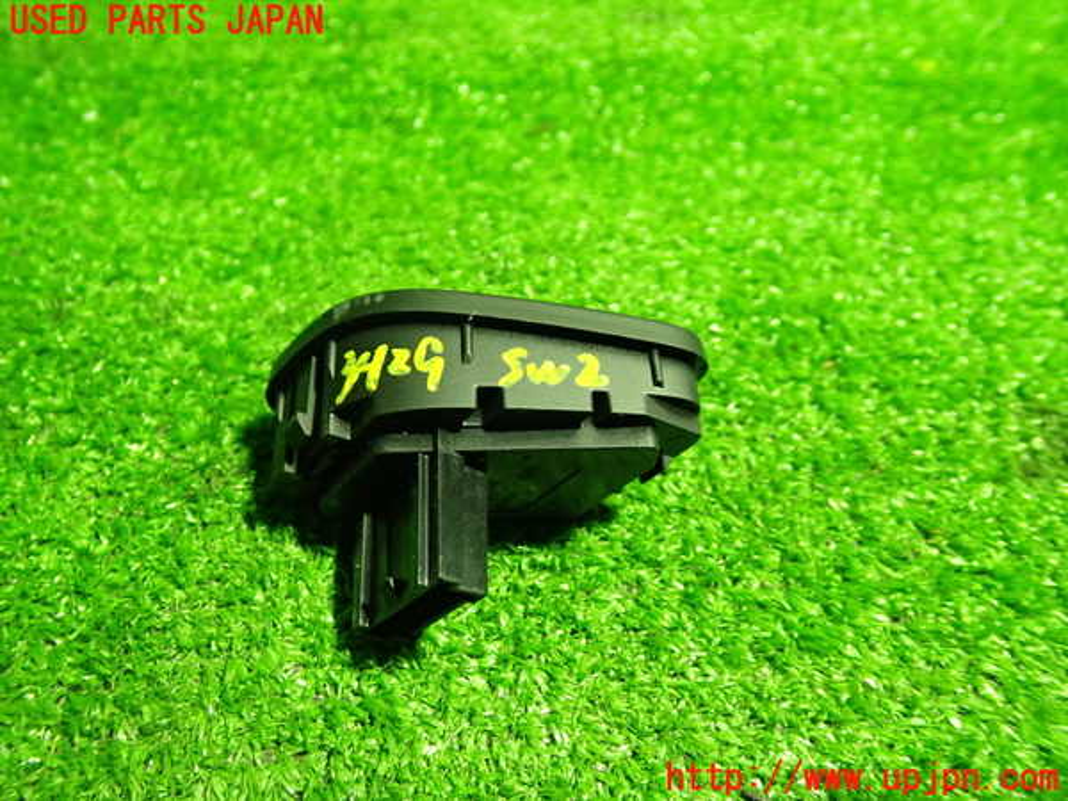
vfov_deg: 46.8
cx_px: 534
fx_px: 926
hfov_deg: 60.0
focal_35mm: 30
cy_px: 400
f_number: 2.3
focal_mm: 5.4
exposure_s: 1/30
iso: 640
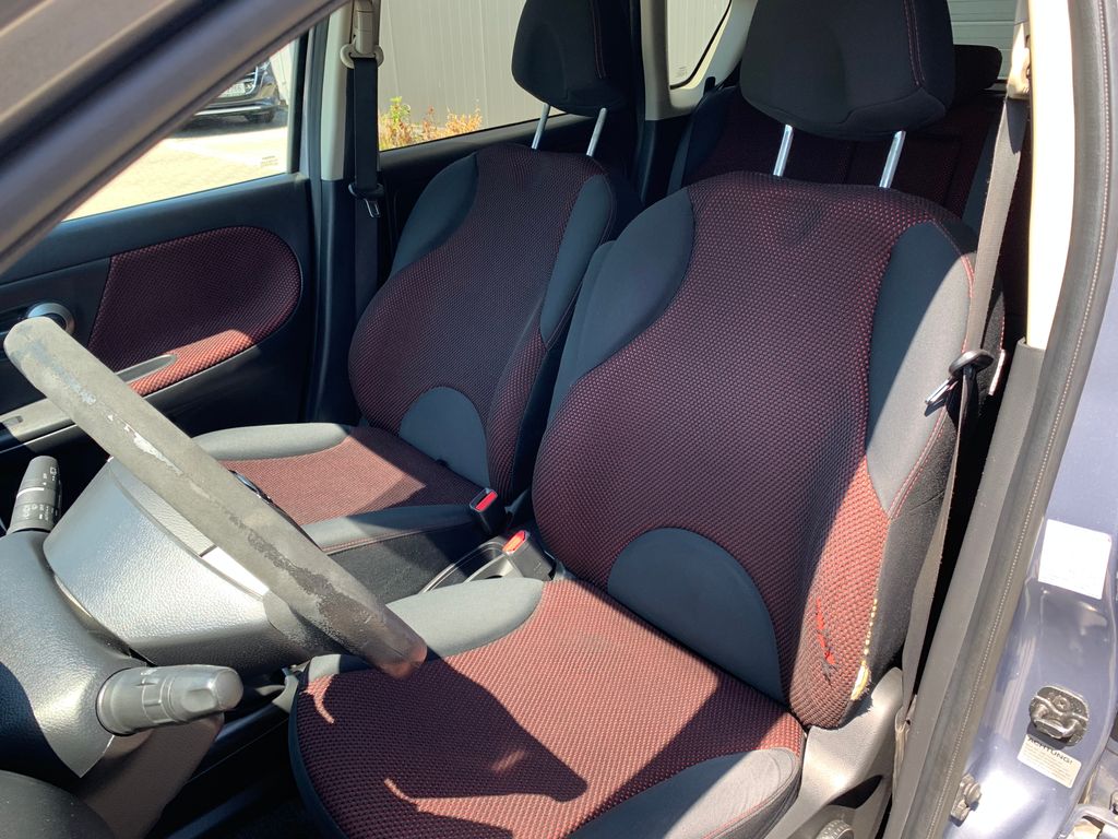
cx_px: 559
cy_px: 420
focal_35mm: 26
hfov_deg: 67.3
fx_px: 840
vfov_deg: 53.1
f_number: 1.8
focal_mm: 4.25
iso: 25
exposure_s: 1/122
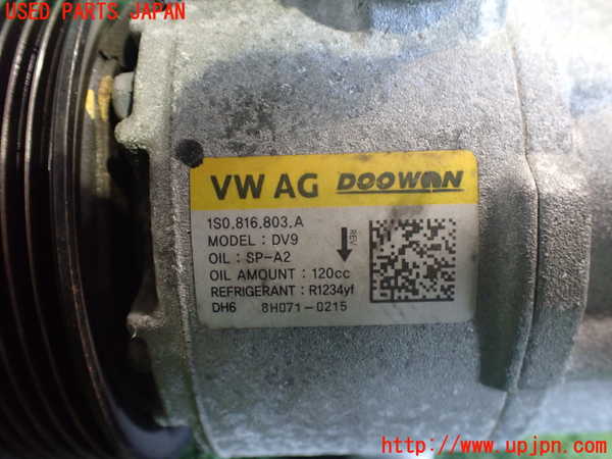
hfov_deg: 60.0
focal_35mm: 30
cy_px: 230
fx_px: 530
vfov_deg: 46.8
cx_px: 306
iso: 1000
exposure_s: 1/30
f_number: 2.3
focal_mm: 5.4
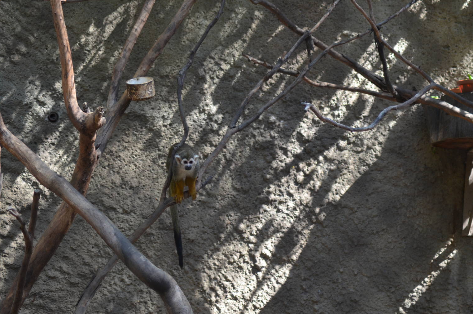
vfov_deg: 12.4
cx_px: 229
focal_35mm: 110
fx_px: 1443
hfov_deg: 18.6
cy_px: 159
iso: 450
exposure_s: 1/250
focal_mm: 70
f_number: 4
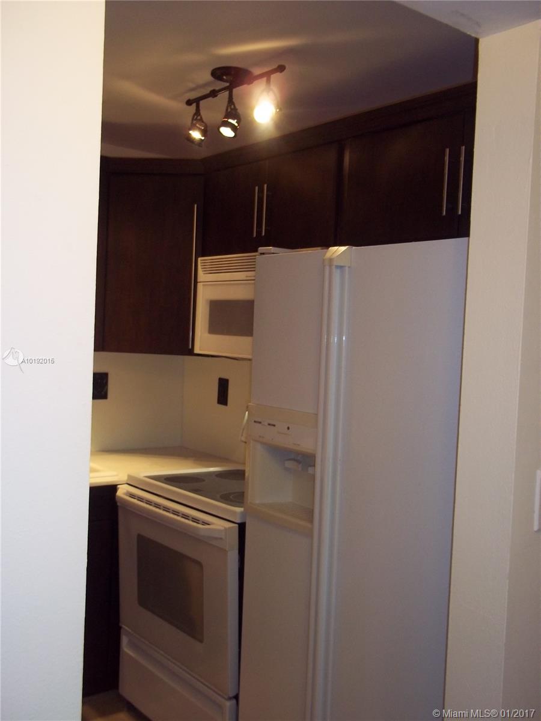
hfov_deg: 39.7
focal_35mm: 36
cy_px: 360
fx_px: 750
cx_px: 270
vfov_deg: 51.4
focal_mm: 6.5
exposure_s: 1/30
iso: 160
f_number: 3.1
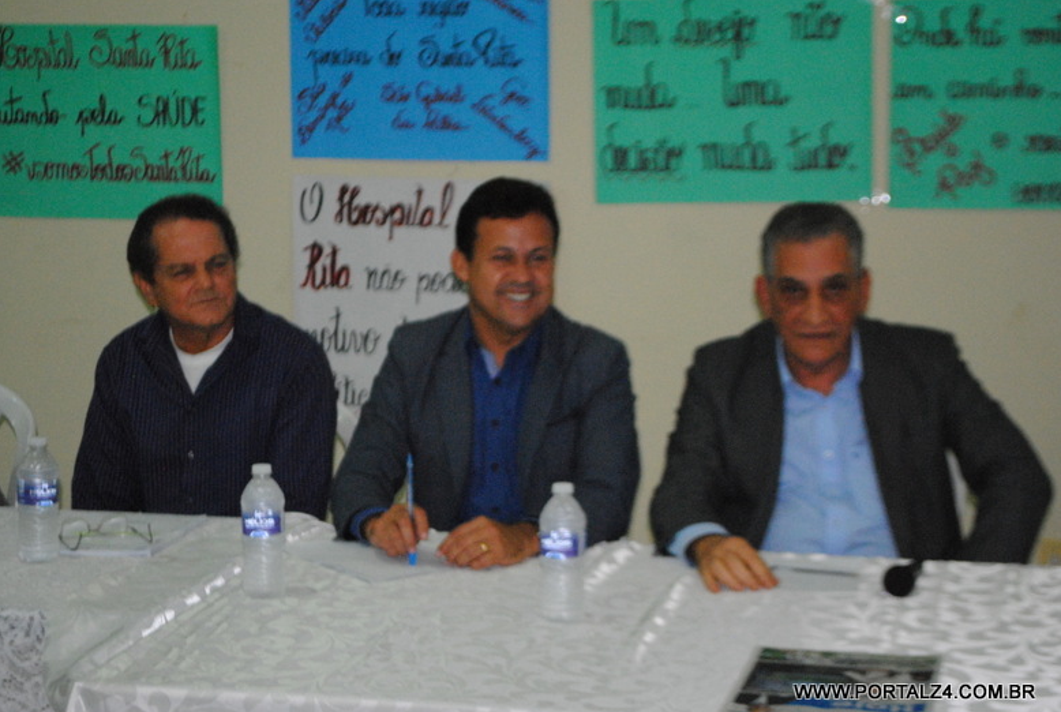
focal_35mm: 74
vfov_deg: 18.5
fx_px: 2185
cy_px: 360
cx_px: 518
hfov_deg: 27.3
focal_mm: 48
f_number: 5.3
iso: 1600
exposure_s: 1/30
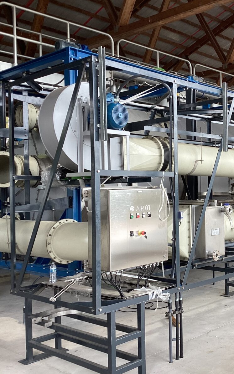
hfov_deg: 28.3
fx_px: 449
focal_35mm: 44
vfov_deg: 45.3
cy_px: 187
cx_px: 201
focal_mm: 3.3
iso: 80
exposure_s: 1/120
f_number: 2.4
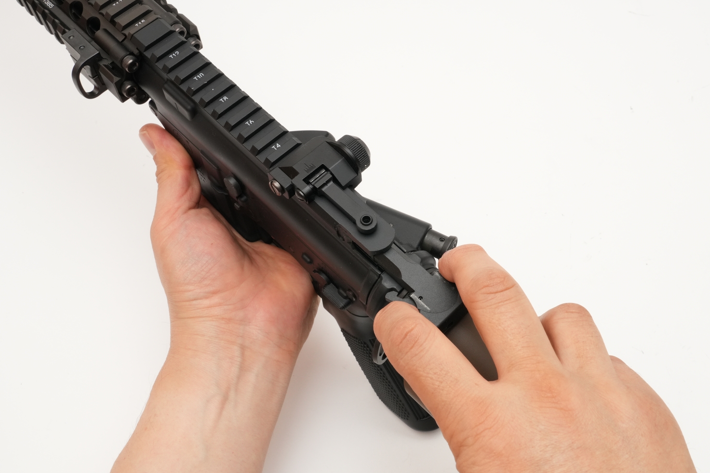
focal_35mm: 44
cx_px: 389
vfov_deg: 30.5
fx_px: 868
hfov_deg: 44.4
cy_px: 245
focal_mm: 40
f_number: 22
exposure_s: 1/60
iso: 1600
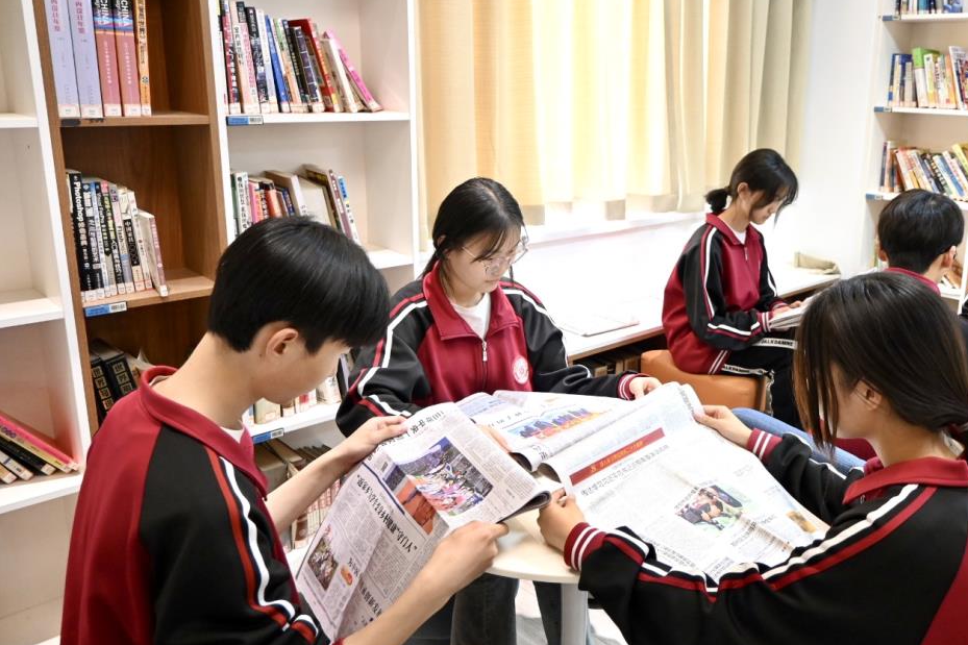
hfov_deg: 59.5
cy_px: 288
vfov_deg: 42.3
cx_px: 607
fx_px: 833
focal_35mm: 31
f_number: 3.5
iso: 1250
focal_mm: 16
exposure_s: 1/125
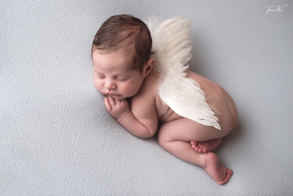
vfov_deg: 27.0
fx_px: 407
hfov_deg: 39.6
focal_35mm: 50
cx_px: 146
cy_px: 98
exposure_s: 1/160
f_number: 2.2
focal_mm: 50
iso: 100
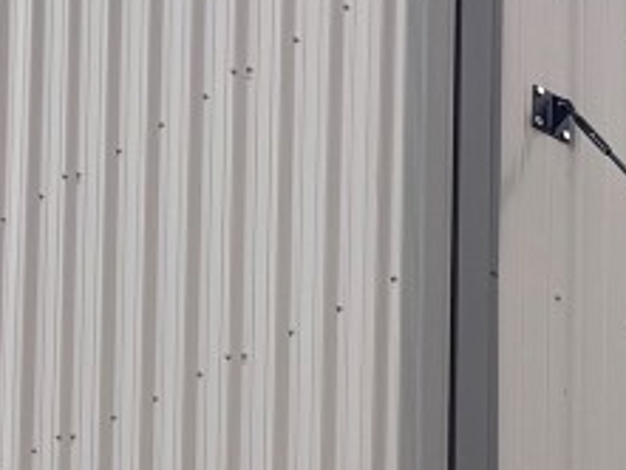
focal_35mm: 111
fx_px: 2008
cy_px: 999
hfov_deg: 14.6
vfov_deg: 11.7
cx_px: 1255
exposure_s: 1/609
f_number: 1.78
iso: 80
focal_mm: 6.76
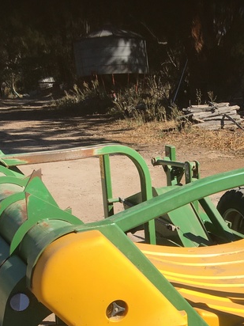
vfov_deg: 29.5
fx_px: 583
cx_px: 234
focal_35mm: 62
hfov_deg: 22.9
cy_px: 309
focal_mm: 4.15
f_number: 2.2
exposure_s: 1/1304
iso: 25
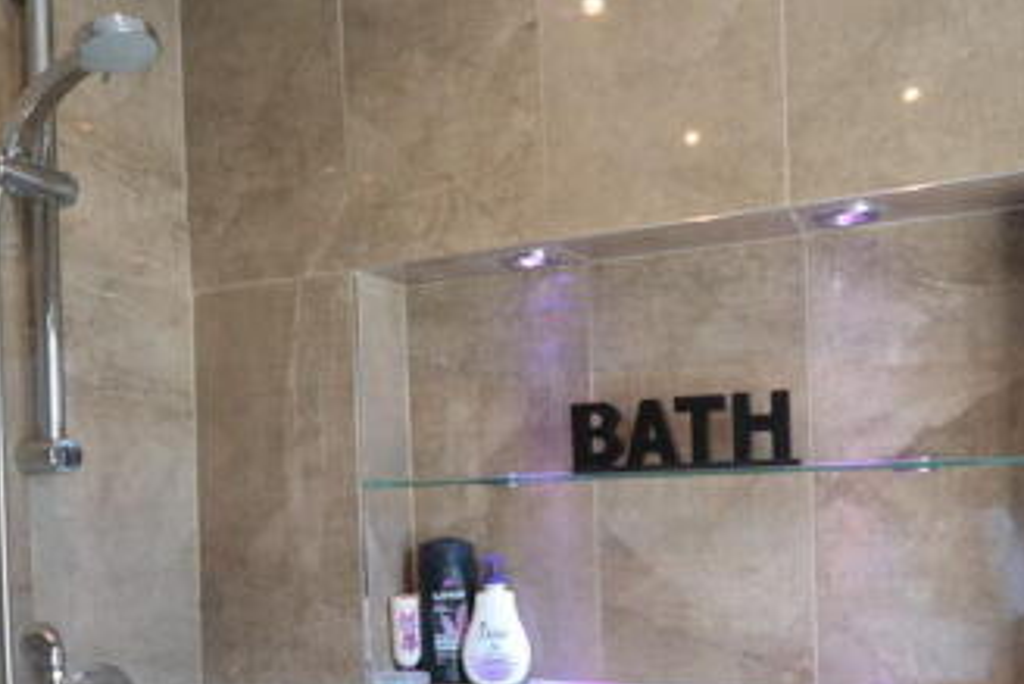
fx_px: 854
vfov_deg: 42.4
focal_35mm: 30
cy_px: 504
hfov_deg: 61.8
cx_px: 567
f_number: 4
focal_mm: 10
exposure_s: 1/60
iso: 450
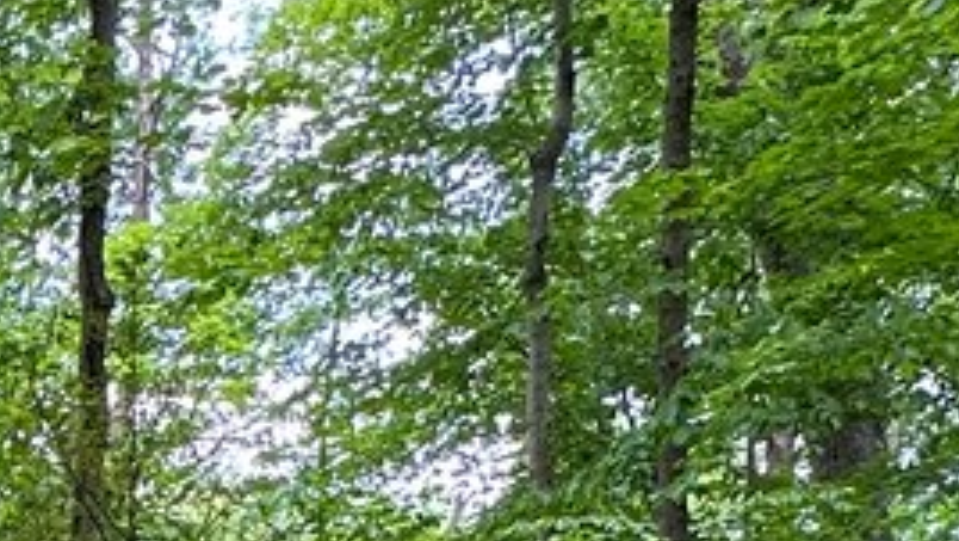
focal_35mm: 86
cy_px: 1105
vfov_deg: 12.3
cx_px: -589
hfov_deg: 20.2
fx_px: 2188
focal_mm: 2.22
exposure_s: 1/99
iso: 50
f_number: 2.2
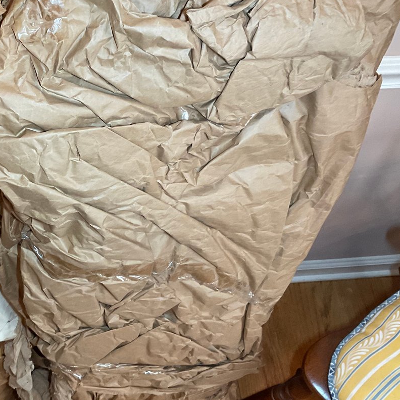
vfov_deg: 34.6
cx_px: 62
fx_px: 641
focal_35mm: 49
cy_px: 159
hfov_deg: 33.3
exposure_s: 1/60
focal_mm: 3
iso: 125
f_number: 1.8
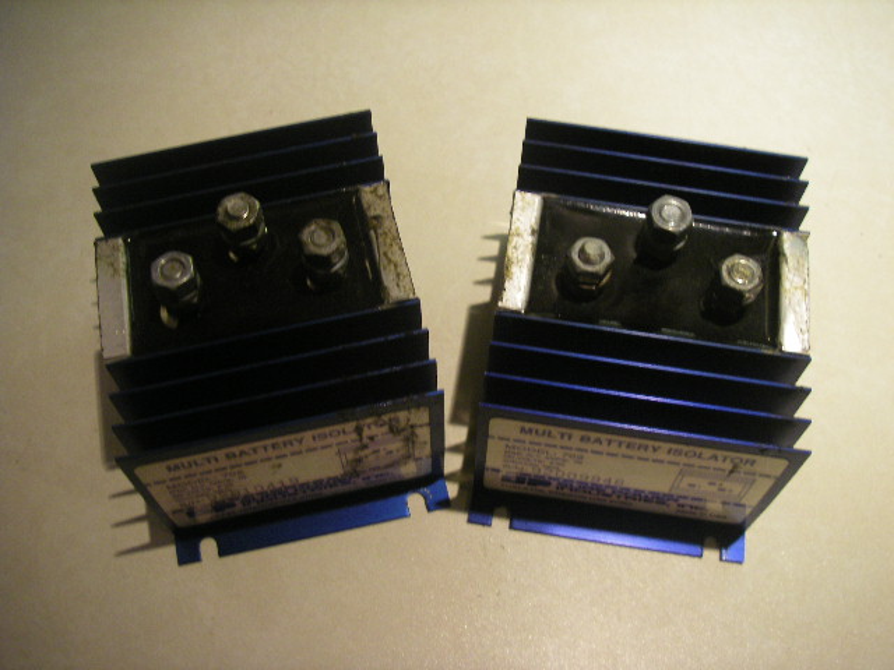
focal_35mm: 38
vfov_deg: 37.7
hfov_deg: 49.0
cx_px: 447
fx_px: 981
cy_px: 335
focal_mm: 6.3
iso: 200
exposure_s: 1/50
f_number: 3.3
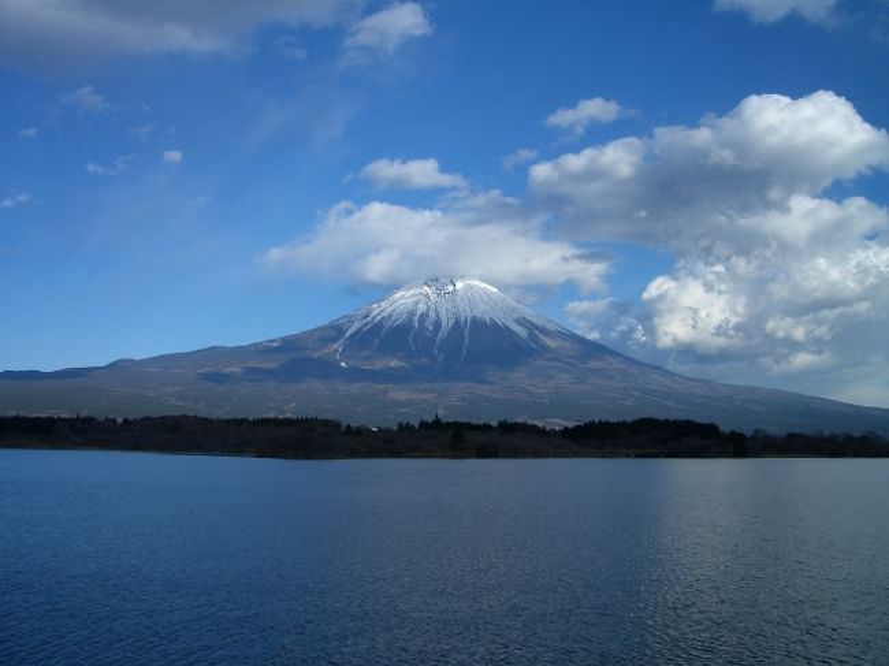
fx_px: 899
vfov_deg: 40.7
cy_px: 333
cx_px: 444
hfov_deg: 52.6
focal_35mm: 35
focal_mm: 5.8
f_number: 4.3
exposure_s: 1/800
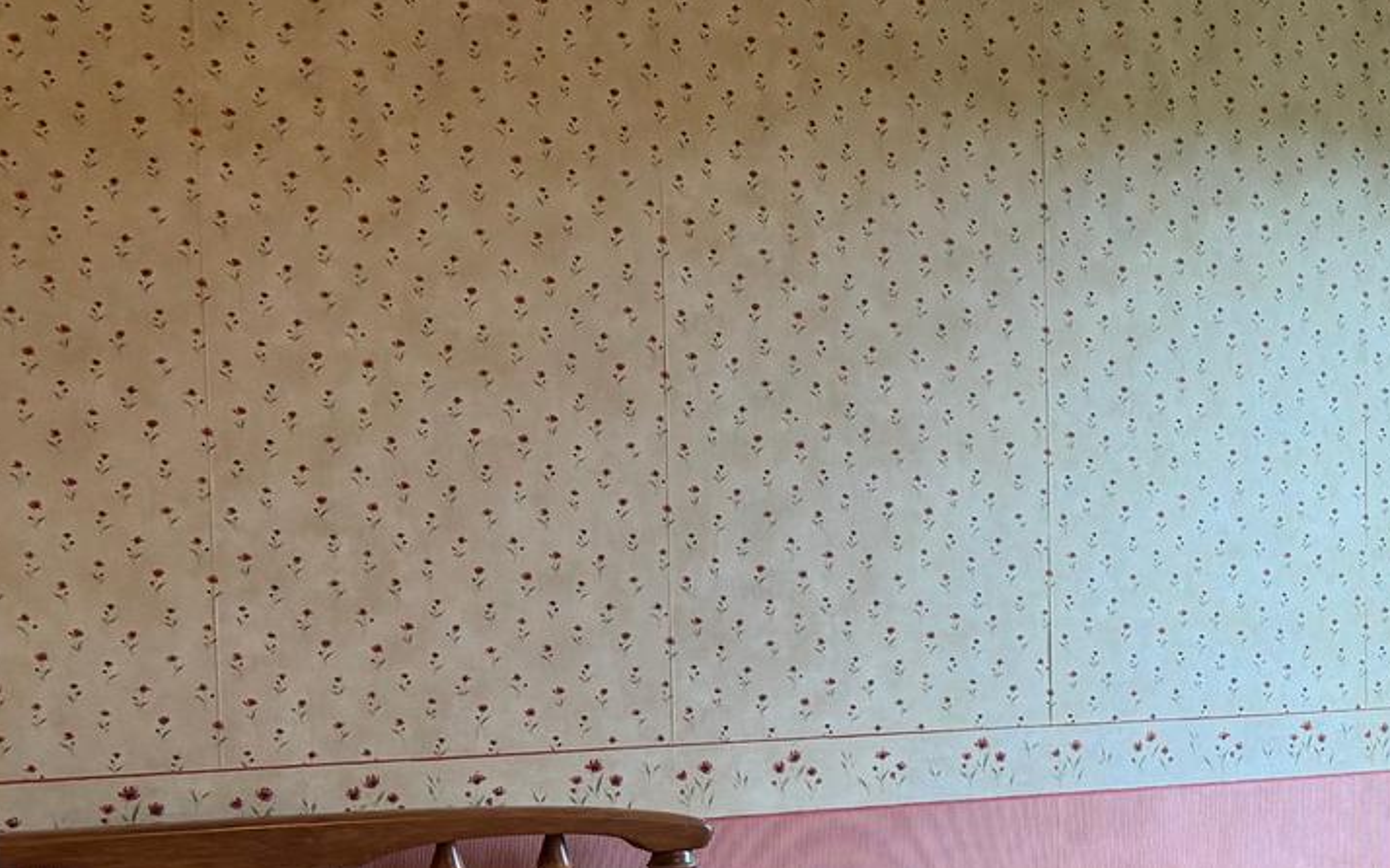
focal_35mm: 73
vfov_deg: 17.6
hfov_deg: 24.0
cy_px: 740
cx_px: 1916
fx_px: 2765
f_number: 1.78
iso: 160
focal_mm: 6.76
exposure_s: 1/120
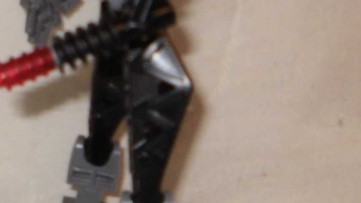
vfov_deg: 10.3
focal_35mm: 117
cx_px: 115
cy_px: 37
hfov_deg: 18.2
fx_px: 1120
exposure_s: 1/30
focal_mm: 6.3
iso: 125
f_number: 3.5
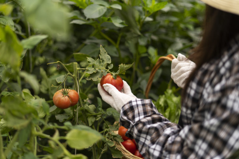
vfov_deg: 27.0
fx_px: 332
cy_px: 80
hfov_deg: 39.6
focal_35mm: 50
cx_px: 120
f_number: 1.8
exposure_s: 1/400
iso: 200
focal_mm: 50
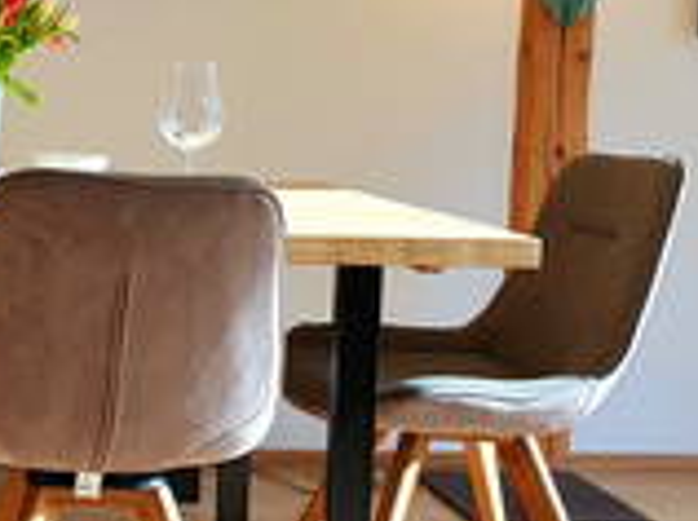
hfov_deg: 26.7
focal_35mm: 66
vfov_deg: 22.1
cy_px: 194
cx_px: -97
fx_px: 1329
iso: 64
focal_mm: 4.32
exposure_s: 1/100
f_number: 2.4
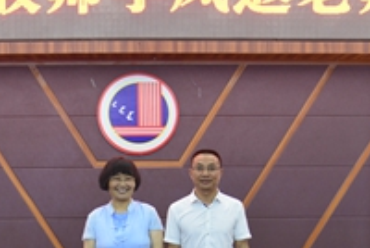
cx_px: 139
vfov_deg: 22.2
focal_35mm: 60
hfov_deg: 33.2
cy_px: 220
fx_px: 618
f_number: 4
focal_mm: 24
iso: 2000
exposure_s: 1/25
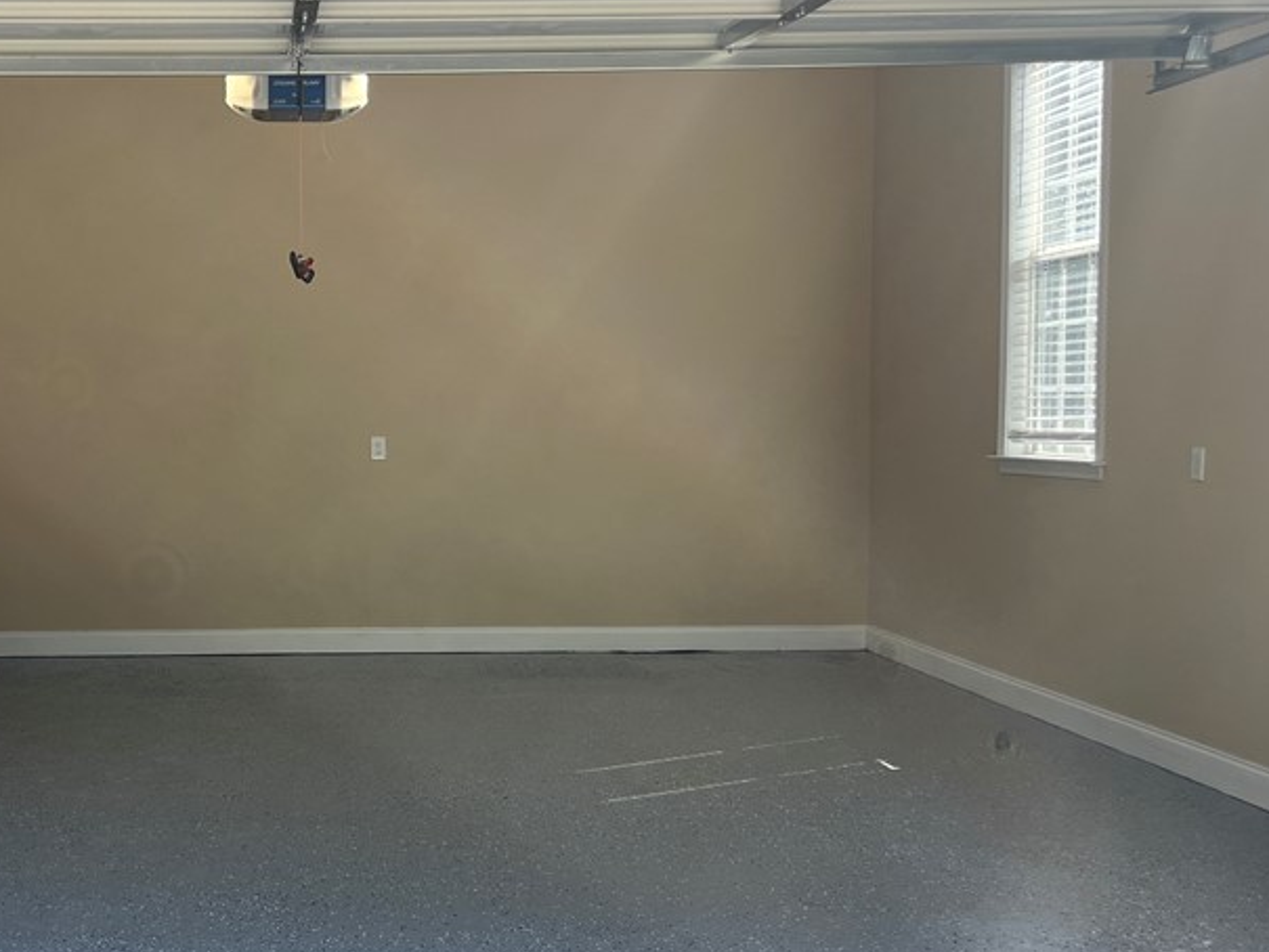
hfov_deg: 41.3
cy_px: 495
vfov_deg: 32.9
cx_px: 273
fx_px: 1613
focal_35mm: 44
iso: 50
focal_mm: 5.1
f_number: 1.6
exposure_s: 1/370
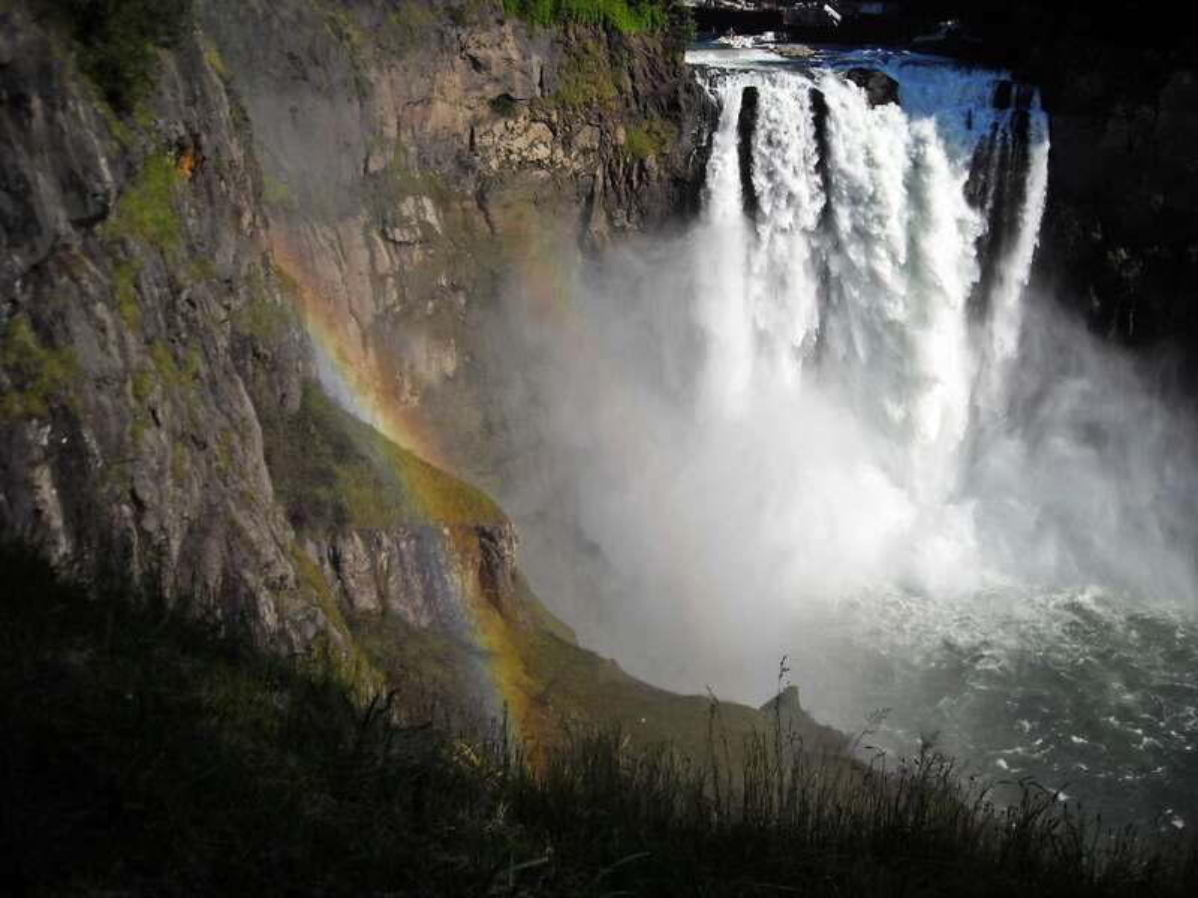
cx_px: 599
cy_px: 449
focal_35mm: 35
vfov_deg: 40.7
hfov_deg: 52.6
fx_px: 1211
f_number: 5.6
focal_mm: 5.7
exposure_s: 1/438
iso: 64
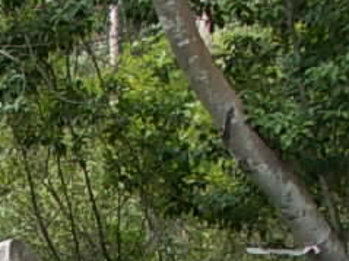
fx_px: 1209
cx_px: -185
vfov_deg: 11.2
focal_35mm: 120
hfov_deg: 15.1
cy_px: 510
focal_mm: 4
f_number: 2.7
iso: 80
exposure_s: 1/250
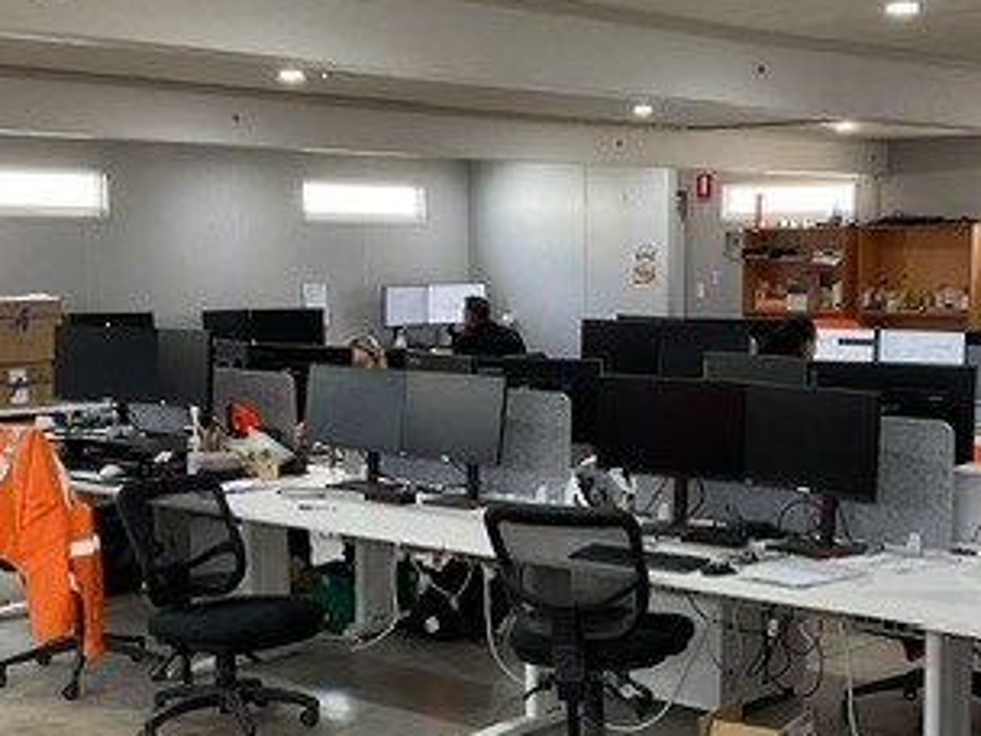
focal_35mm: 61
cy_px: 497
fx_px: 1729
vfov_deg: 23.9
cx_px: 542
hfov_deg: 31.7
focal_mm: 3
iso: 80
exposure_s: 1/50
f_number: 1.8
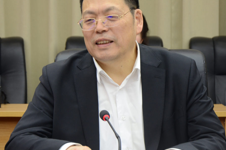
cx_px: 119
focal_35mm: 176
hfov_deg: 11.7
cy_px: 74
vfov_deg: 7.8
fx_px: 1101
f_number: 6.3
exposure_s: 1/40
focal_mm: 75
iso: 400
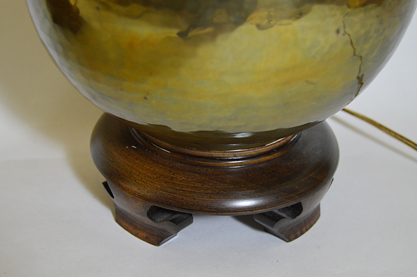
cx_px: 208
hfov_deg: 35.1
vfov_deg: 23.7
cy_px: 138
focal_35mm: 57
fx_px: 660
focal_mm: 38
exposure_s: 1/60
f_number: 4.8
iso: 720
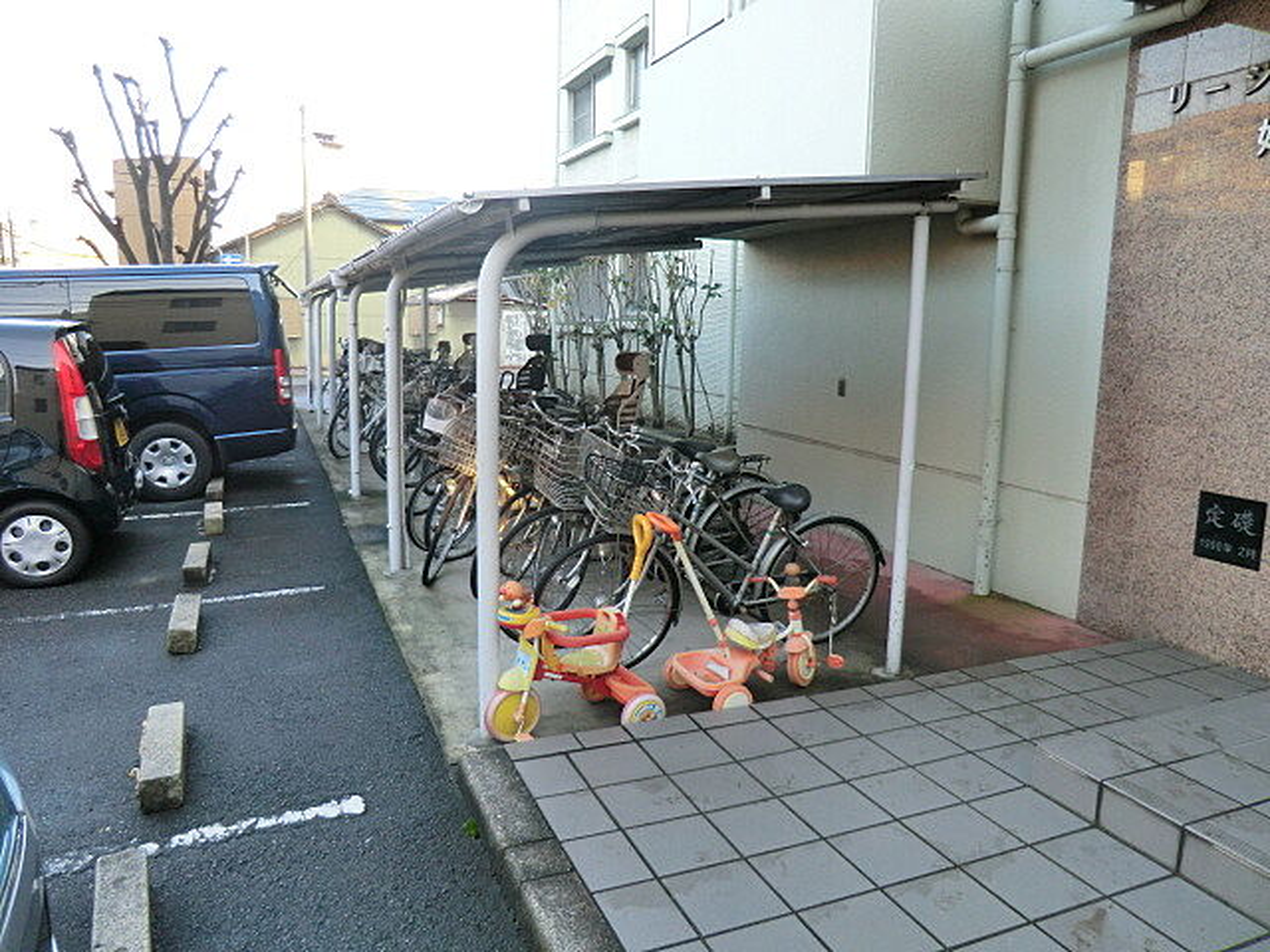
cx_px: 635
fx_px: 881
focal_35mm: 24
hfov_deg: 71.6
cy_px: 476
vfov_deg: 56.8
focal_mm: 4.3
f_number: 3.2
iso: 125
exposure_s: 1/60
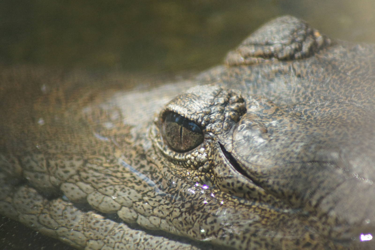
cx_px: 188
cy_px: 125
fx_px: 4685
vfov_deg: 3.1
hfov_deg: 4.6
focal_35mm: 450
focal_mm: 300
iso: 1250
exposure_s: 1/500
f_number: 5.6
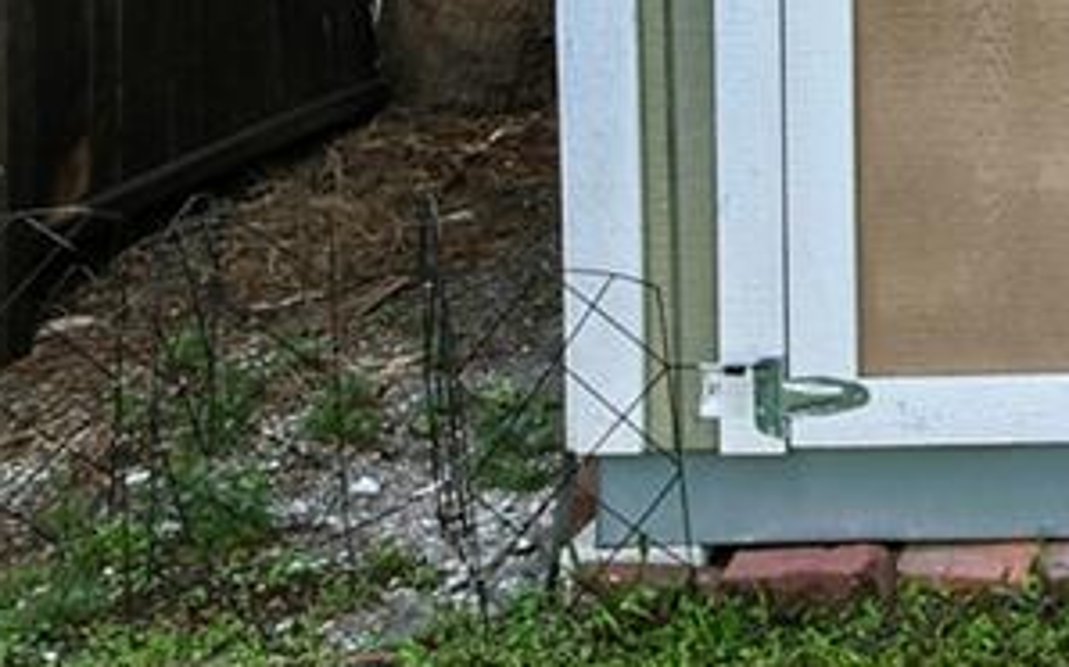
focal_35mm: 82
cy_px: -391
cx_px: 1643
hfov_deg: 21.0
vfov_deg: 14.6
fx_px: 2388
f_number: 7.1
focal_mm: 10
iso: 100
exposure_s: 1/50
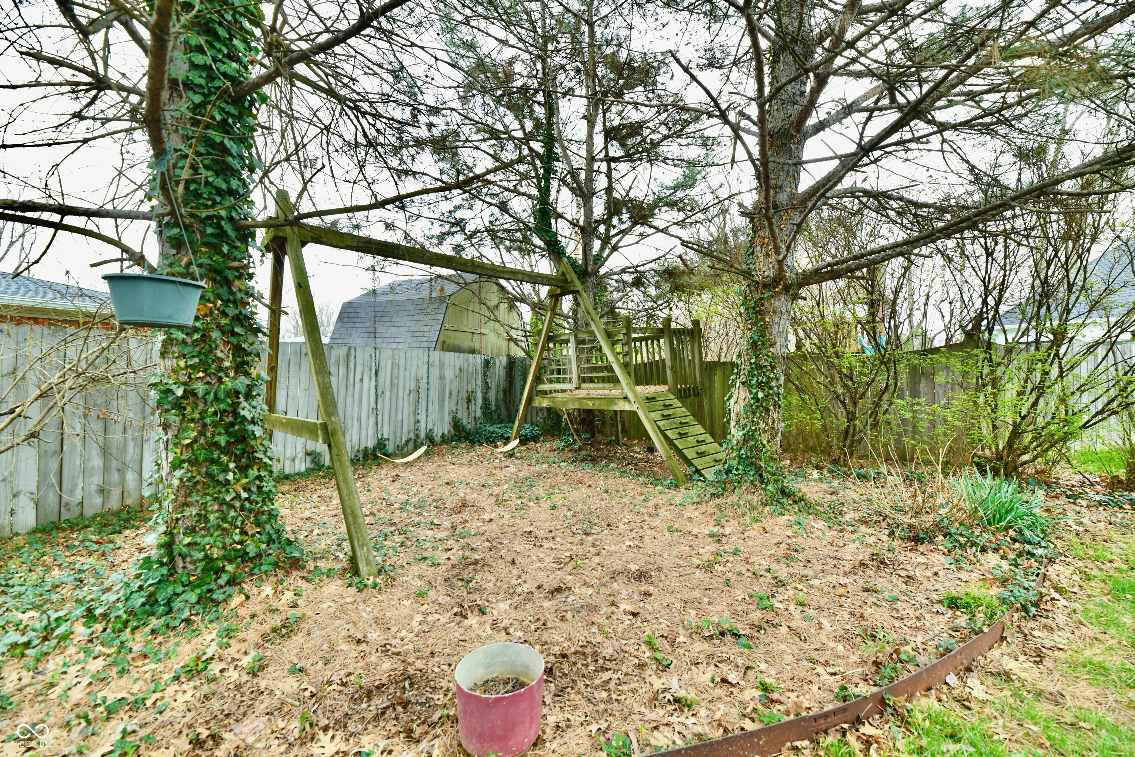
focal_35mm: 14
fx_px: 441
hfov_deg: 104.3
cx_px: 568
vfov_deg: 81.2
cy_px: 378
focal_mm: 14
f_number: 5.6
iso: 640
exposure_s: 1/125
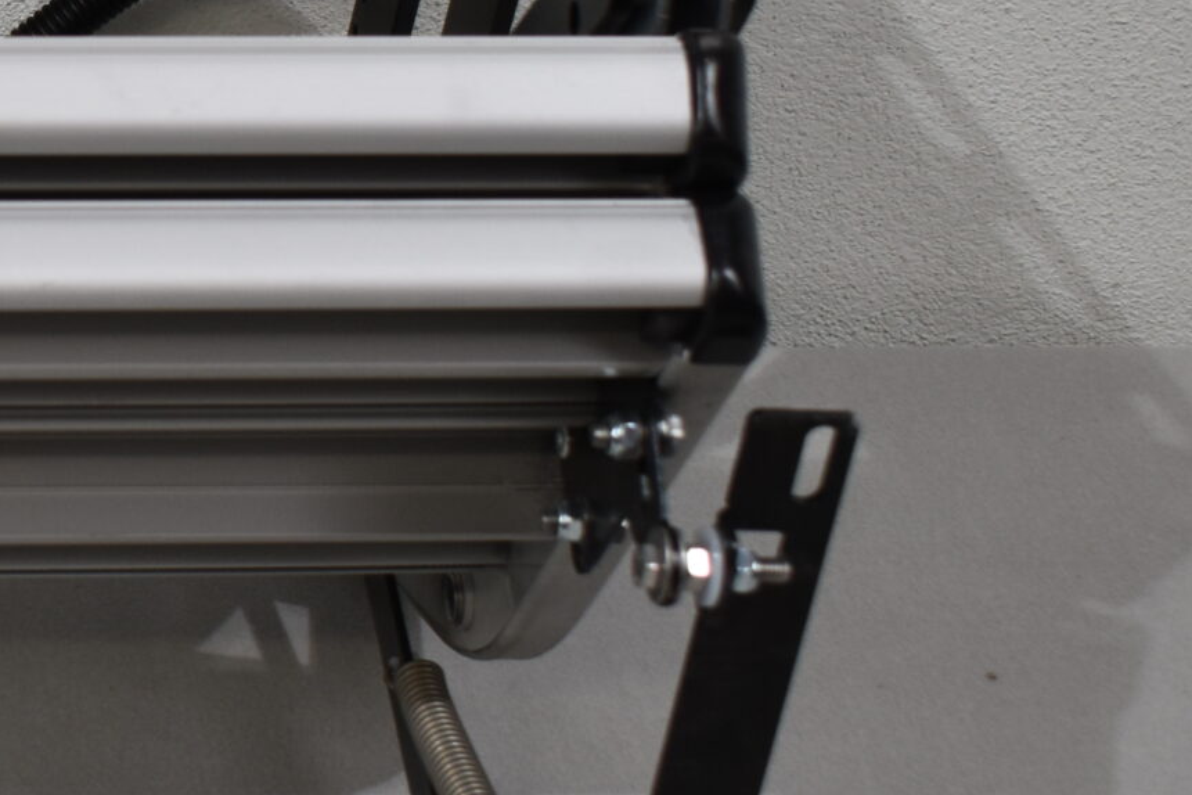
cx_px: -467
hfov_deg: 15.9
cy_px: 195
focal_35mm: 120
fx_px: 3989
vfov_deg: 11.3
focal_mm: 27
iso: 360
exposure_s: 1/125
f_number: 5.6
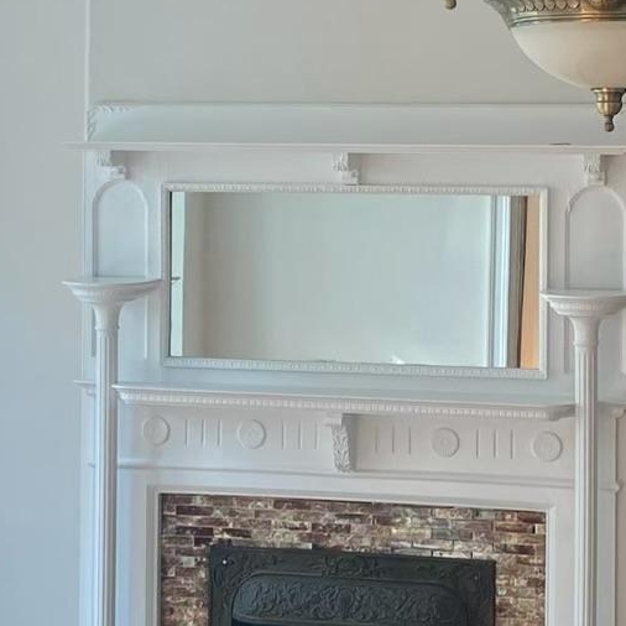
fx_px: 1903
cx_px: 381
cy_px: 251
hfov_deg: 18.7
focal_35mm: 93
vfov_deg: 18.7
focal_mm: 4.25
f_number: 1.8
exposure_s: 1/121
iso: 100
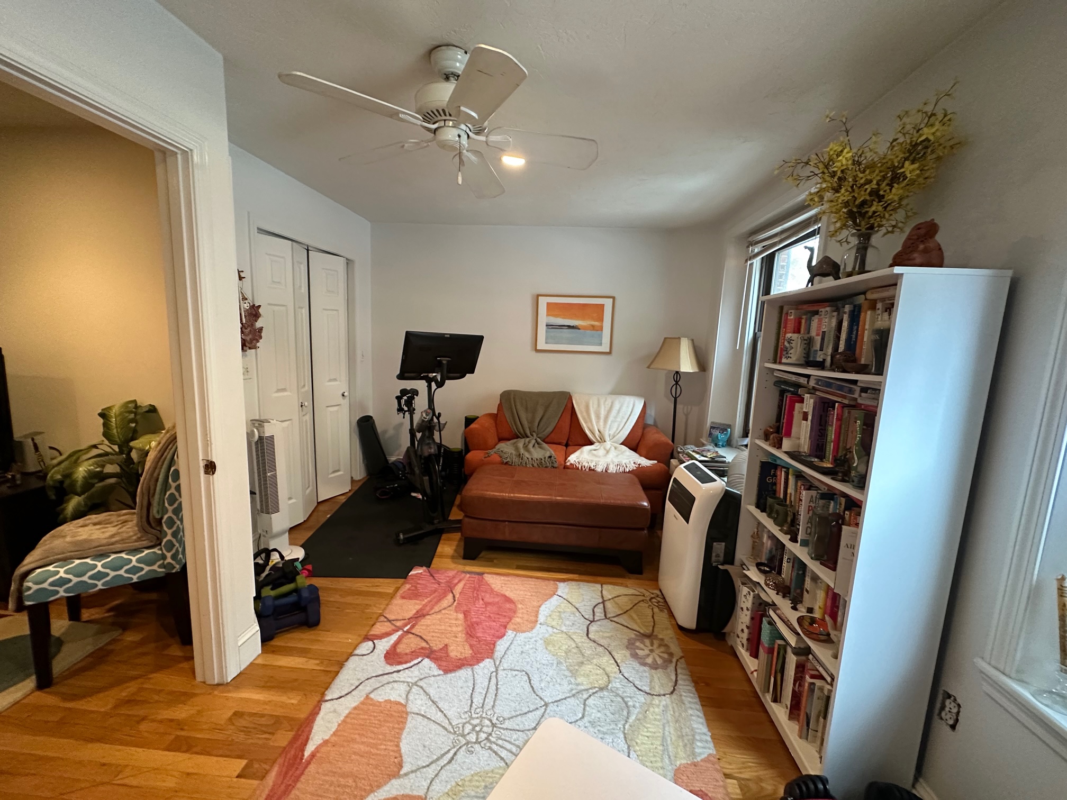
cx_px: 534
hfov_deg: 102.1
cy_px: 400
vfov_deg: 85.7
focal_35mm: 14
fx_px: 432
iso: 500
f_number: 2.2
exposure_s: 1/60
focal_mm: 2.22
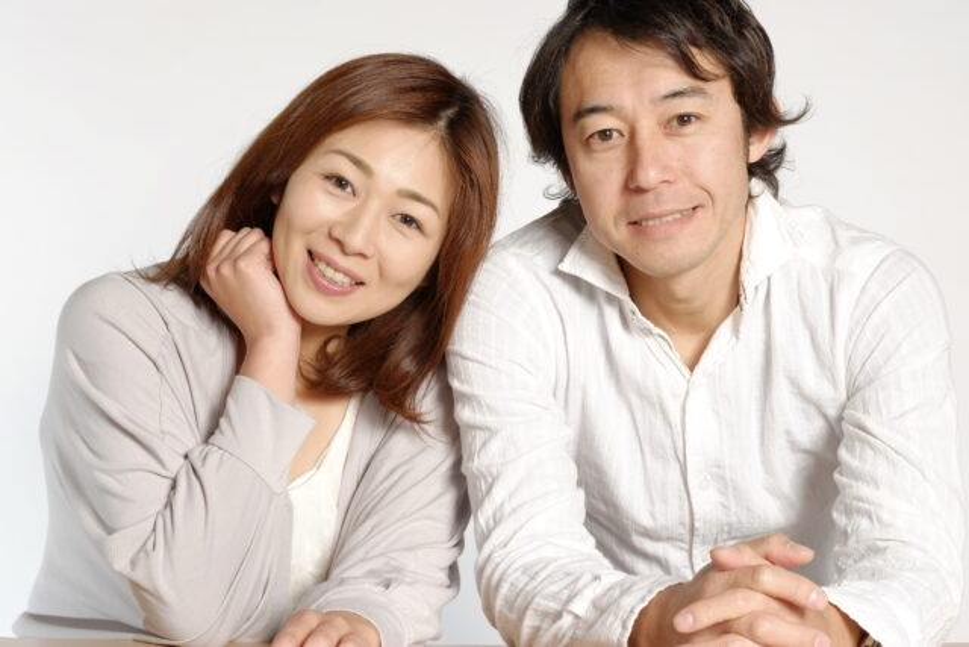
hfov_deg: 24.2
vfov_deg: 16.3
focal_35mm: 84
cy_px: 324
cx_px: 484
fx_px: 2261
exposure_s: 1/125
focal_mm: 56
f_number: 10
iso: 200
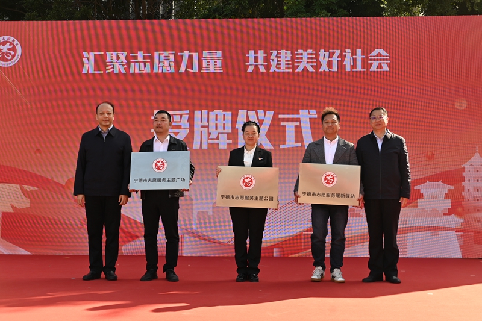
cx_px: 241
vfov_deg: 29.9
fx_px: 602
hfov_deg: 43.6
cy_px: 160
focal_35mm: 45
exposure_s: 1/250
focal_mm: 30
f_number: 5.6
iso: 180
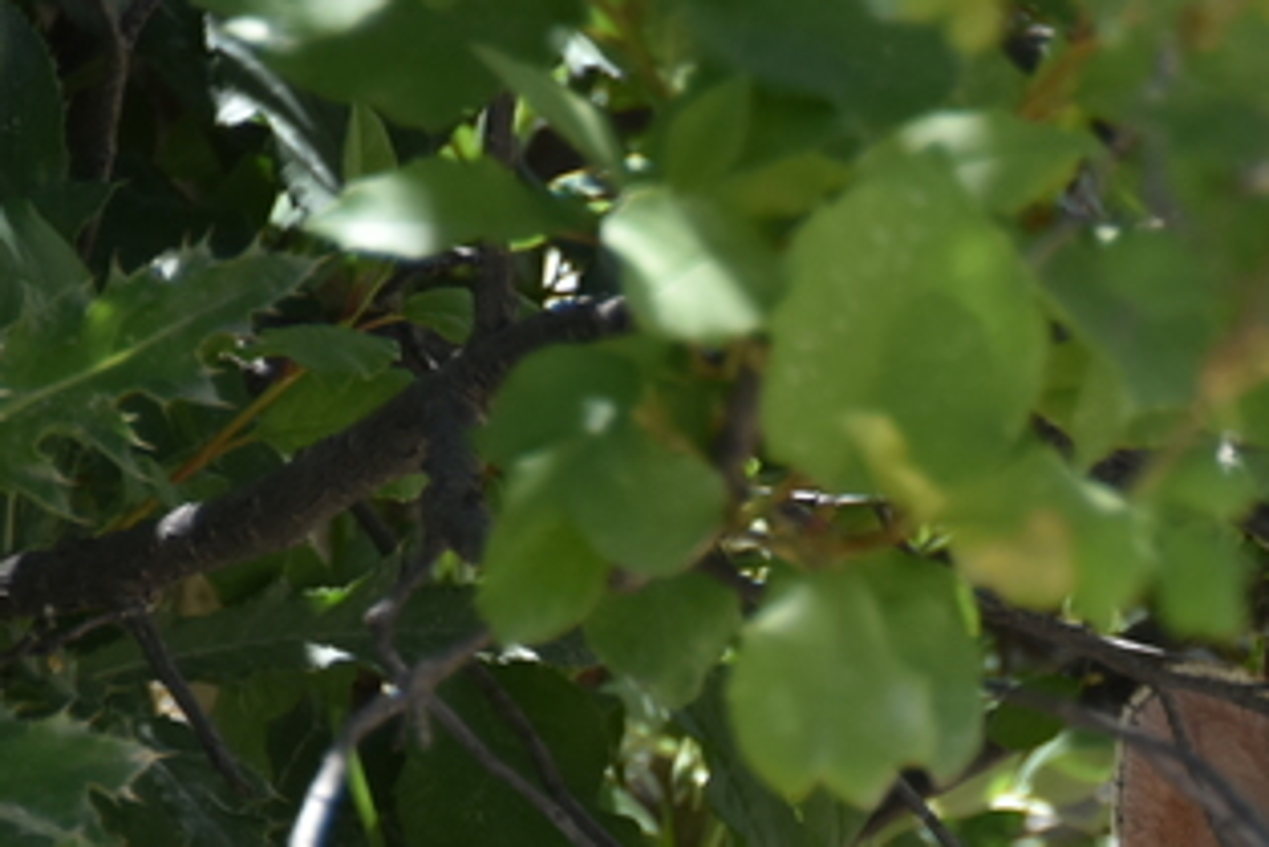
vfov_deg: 1.1
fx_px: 43199
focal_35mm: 1225
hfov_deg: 1.7
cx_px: 1265
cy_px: 1264
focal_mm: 300
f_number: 5.6
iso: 360
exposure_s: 1/640
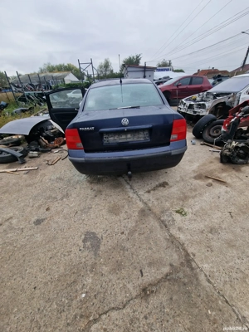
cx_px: 124
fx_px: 125
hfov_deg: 89.9
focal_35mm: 13
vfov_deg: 106.2
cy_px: 166
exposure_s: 1/510
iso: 50
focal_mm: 2.2
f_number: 2.2
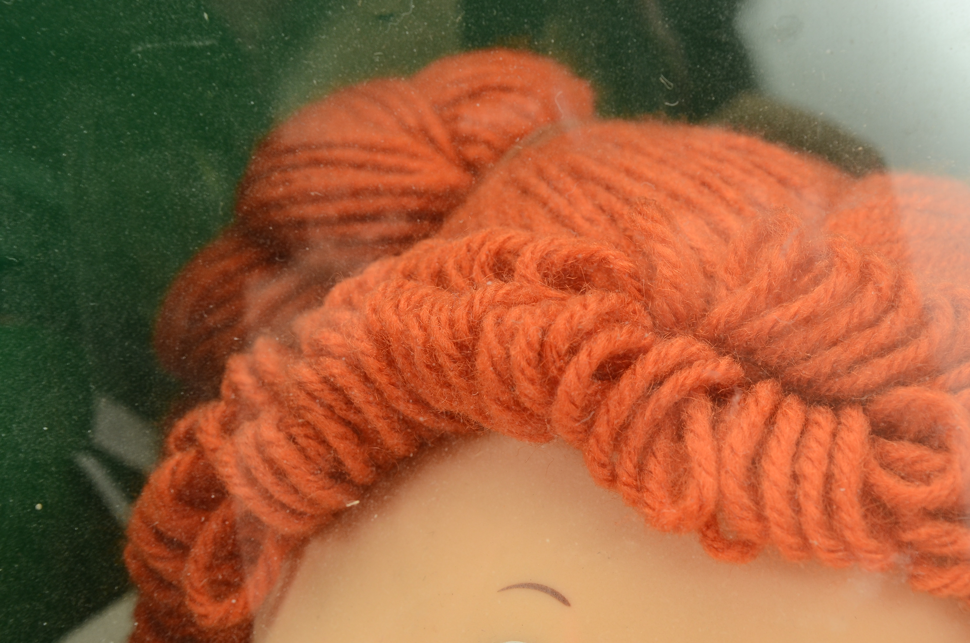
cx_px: 485
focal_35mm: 82
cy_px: 322
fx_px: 2218
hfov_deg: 24.7
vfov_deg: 16.5
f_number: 13
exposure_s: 1/80
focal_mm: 55
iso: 320
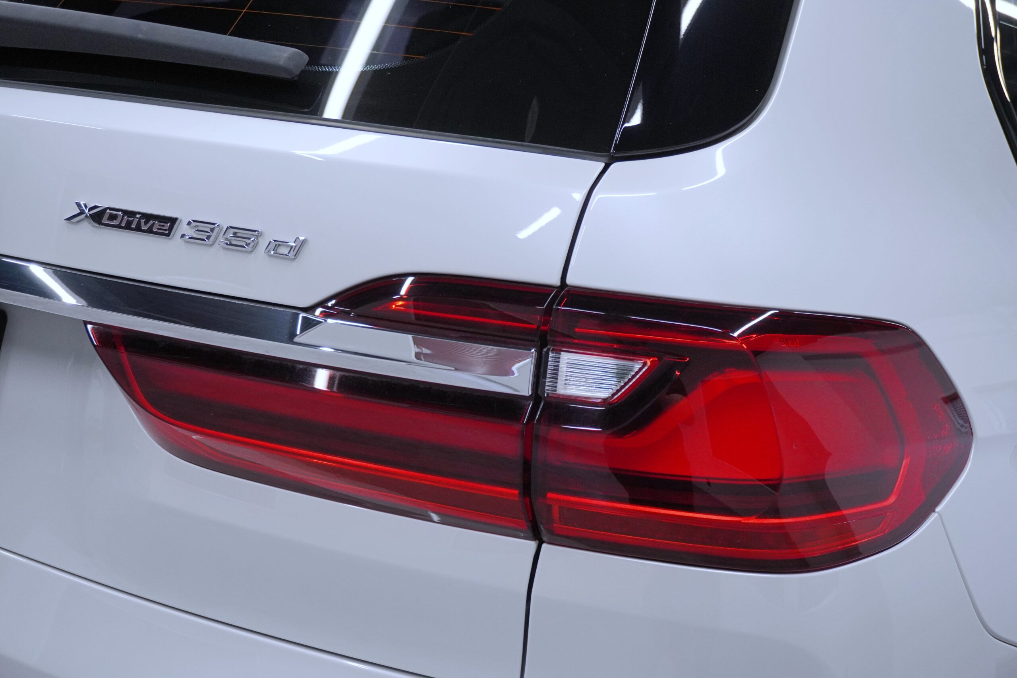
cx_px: 508
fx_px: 1314
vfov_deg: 28.9
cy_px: 339
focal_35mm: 46
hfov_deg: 42.3
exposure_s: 1/160
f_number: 5
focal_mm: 31
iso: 1250
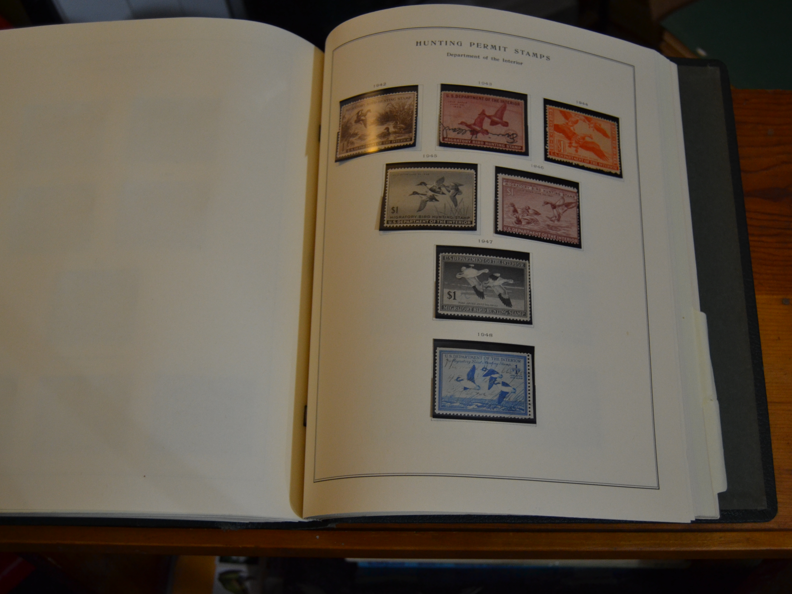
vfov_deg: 36.8
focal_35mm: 39
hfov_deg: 47.8
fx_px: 892
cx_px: 438
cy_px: 297
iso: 800
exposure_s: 1/60
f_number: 3.8
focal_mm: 24
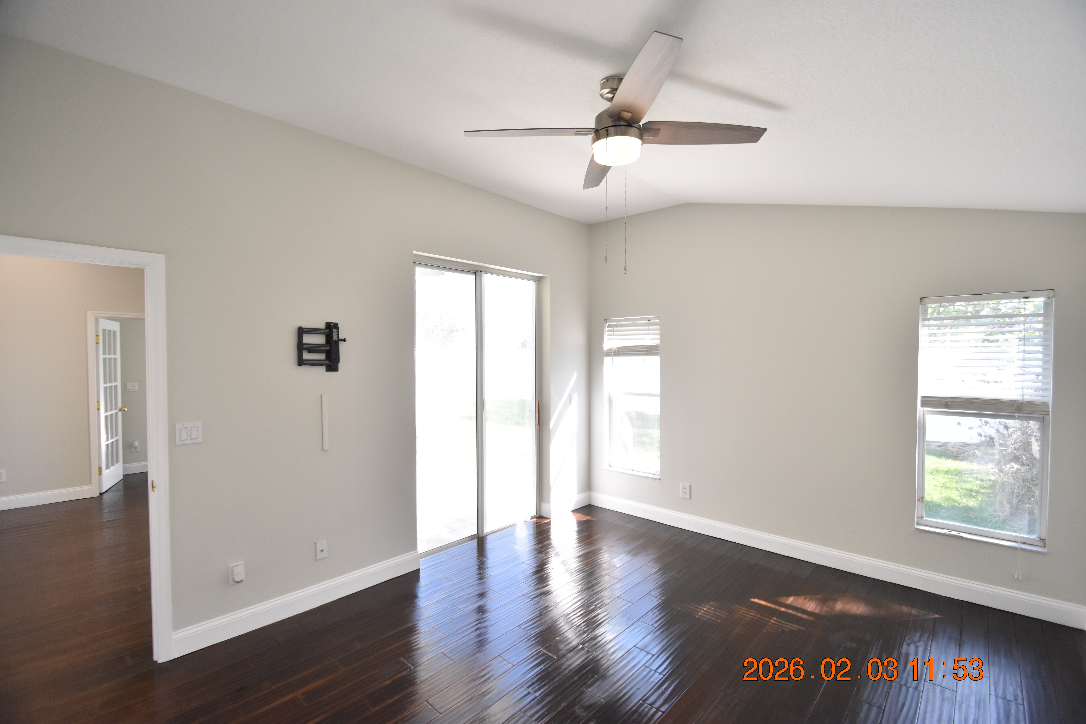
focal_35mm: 15
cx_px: 543
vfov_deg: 77.3
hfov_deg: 100.4
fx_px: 452
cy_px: 362
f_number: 3.5
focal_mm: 10
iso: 800
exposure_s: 1/500
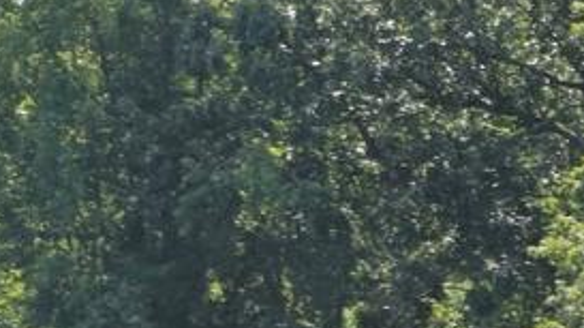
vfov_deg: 2.3
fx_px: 8030
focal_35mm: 519
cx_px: -458
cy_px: 998
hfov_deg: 4.1
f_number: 13
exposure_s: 1/100
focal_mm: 44
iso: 100
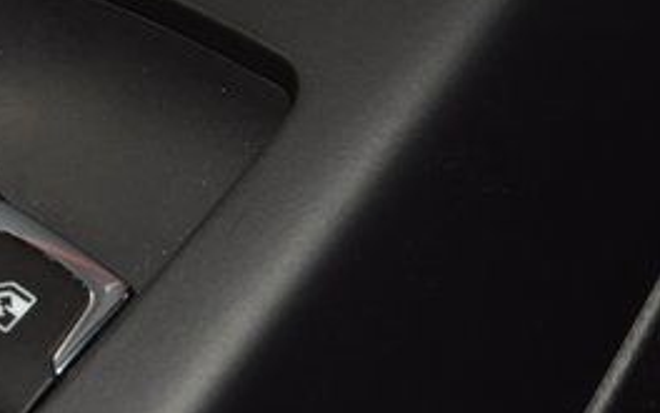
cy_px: 194
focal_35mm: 259
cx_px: -18
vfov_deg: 5.1
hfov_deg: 8.1
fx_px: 4659
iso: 100
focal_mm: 70
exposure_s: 1/125
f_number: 8
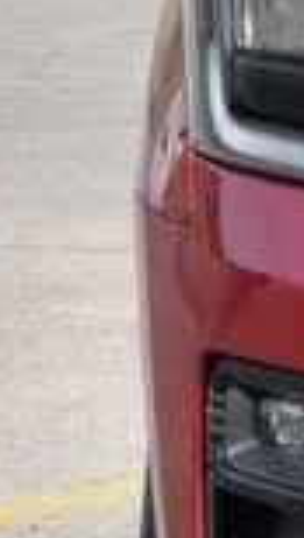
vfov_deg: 3.8
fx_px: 8206
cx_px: 1412
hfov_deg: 2.1
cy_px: 124
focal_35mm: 574
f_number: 10
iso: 400
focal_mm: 55
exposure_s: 1/320
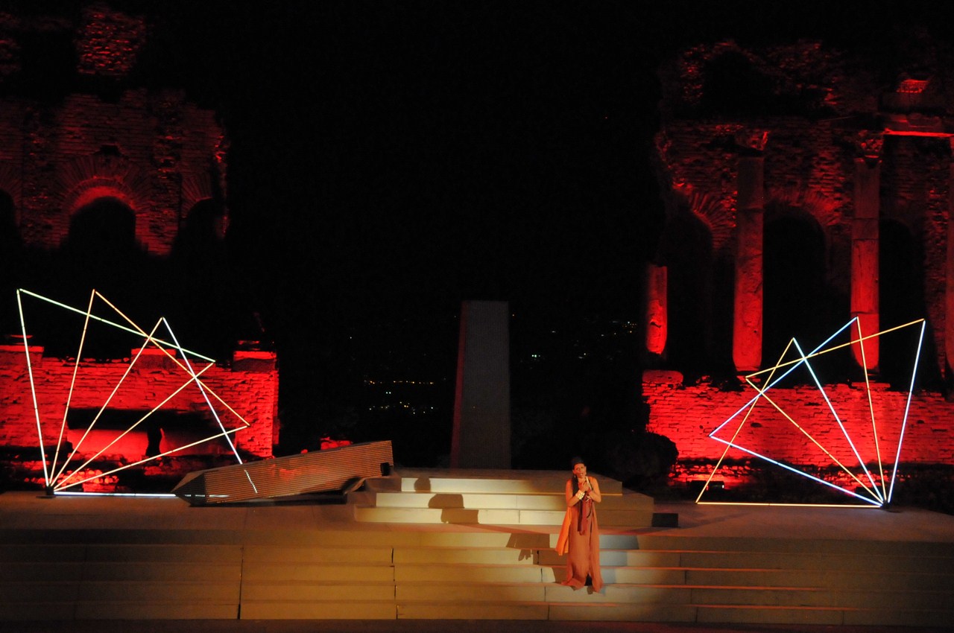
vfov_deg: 23.7
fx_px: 1509
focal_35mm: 57
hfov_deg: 35.1
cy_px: 316
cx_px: 477
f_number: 2.8
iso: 3200
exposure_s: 1/100
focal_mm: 38
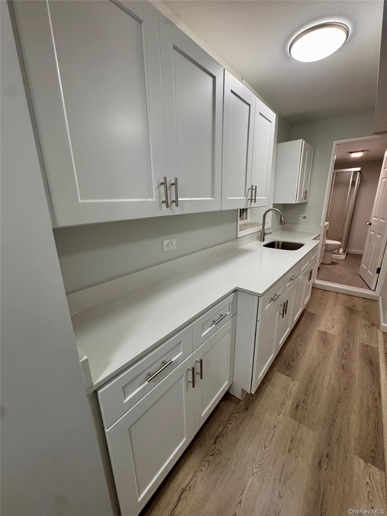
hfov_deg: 85.7
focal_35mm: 14
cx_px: 194
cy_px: 258
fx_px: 209
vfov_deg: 102.1
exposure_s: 1/120
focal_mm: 2.22
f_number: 2.2
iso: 200
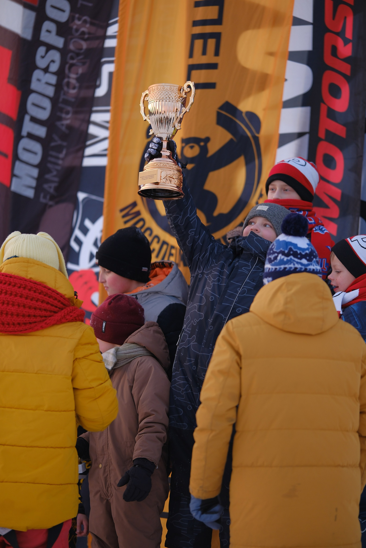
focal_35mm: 113
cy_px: 274
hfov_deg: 12.1
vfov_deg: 18.1
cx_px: 183
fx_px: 1723
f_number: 1.2
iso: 160
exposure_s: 1/250
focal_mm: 75
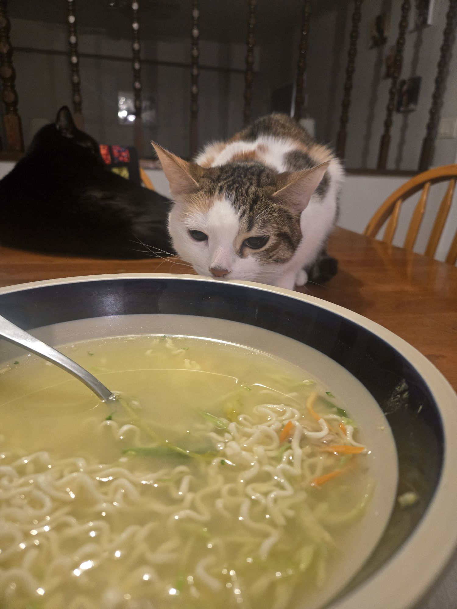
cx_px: 228
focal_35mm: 23
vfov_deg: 73.9
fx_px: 405
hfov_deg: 58.9
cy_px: 304
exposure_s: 1/60
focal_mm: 5.4
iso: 800
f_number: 1.8
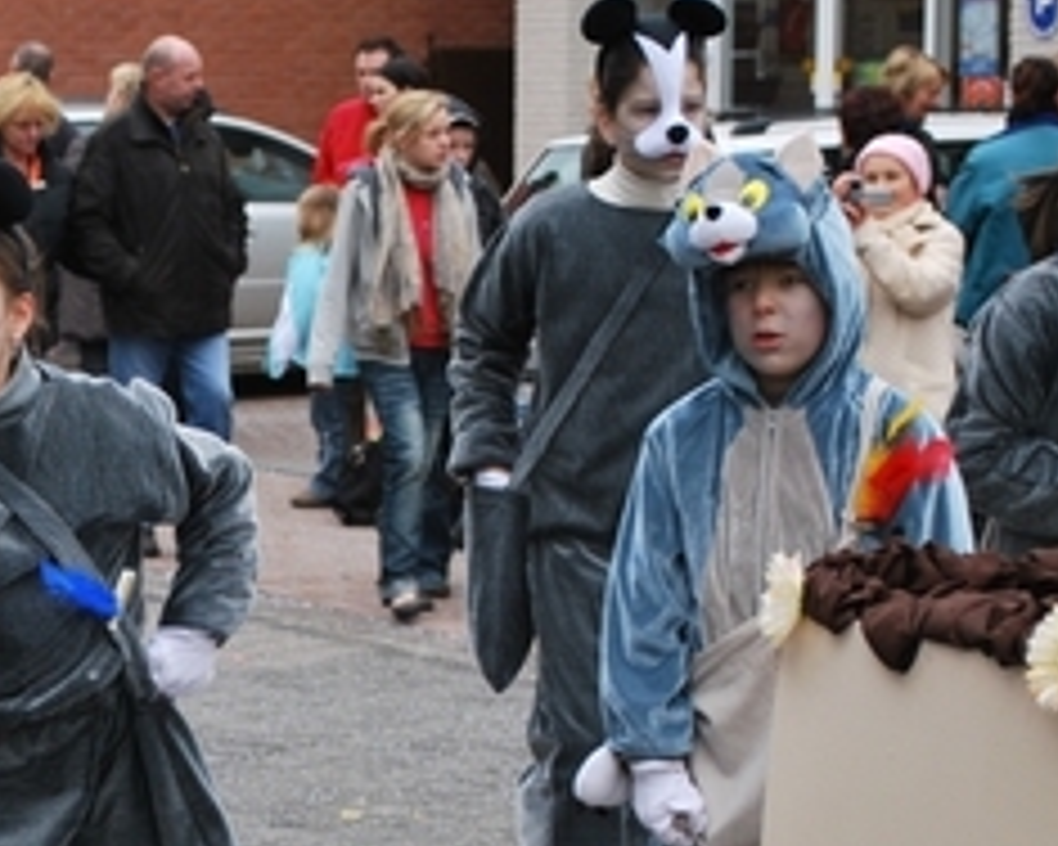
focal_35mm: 158
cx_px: -14
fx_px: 4947
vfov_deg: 9.7
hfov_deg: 12.1
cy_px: 700
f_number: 5.3
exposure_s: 1/100
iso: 200
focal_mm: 44
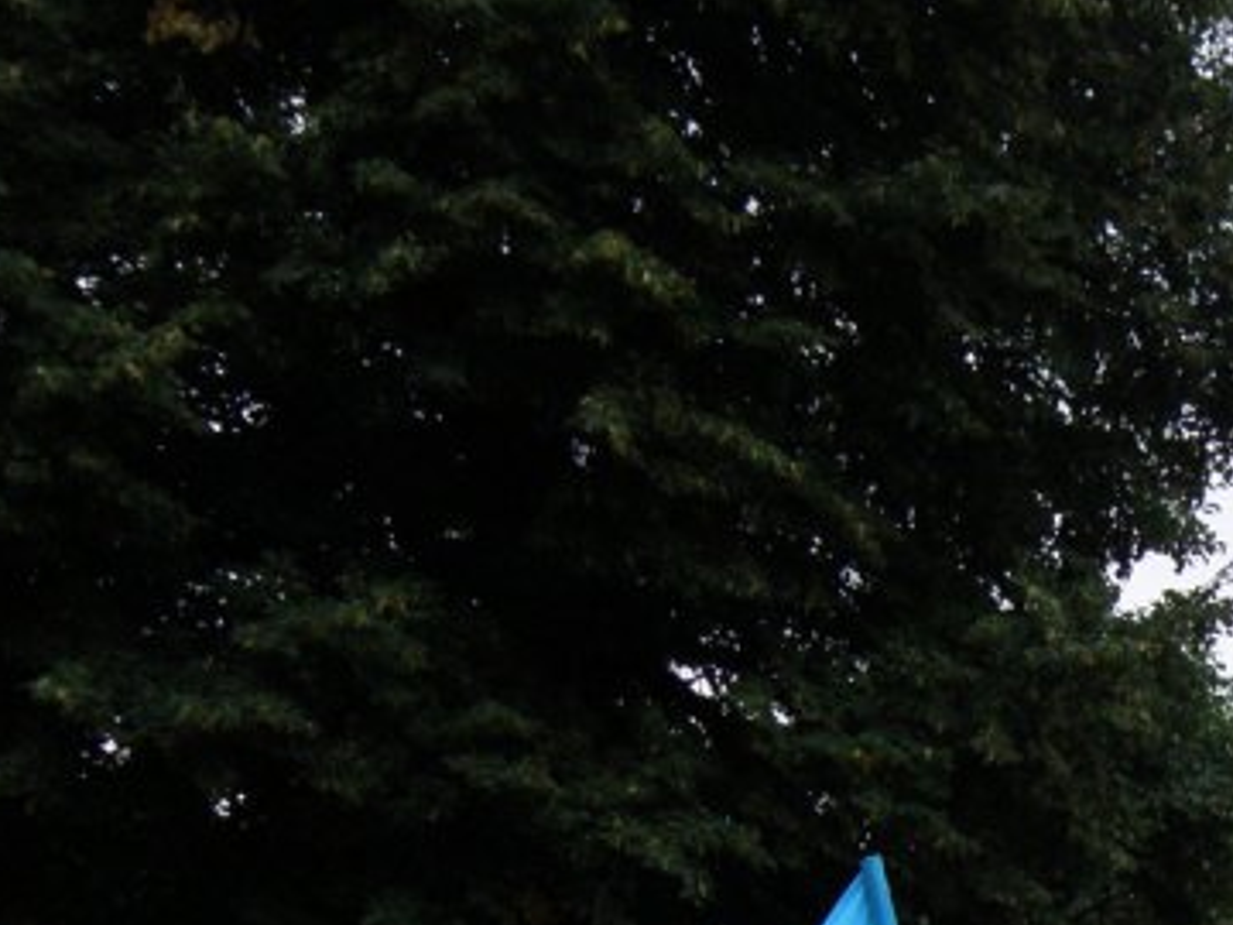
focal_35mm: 74
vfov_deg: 18.5
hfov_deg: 23.5
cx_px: 1572
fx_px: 2636
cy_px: 1199
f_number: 2.8
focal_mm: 4.6
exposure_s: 1/640
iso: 160
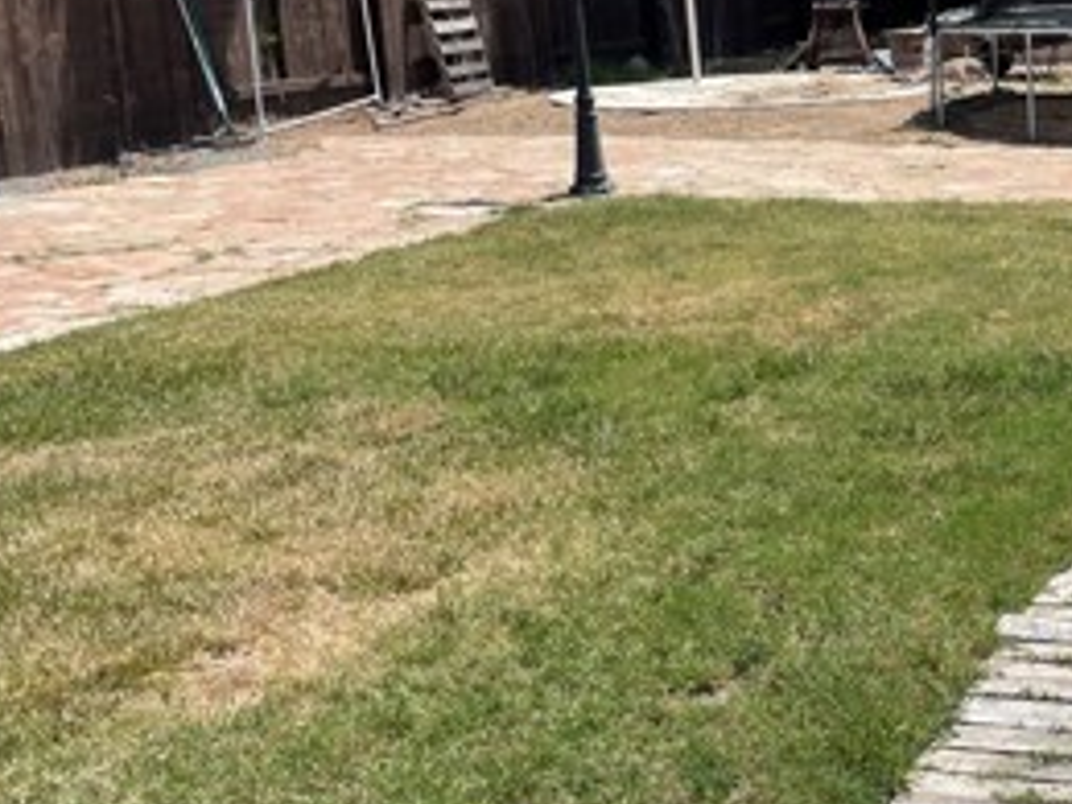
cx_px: 1258
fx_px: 1982
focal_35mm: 64
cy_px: 264
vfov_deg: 22.8
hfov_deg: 27.0
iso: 32
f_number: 1.6
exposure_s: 1/4000
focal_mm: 4.2
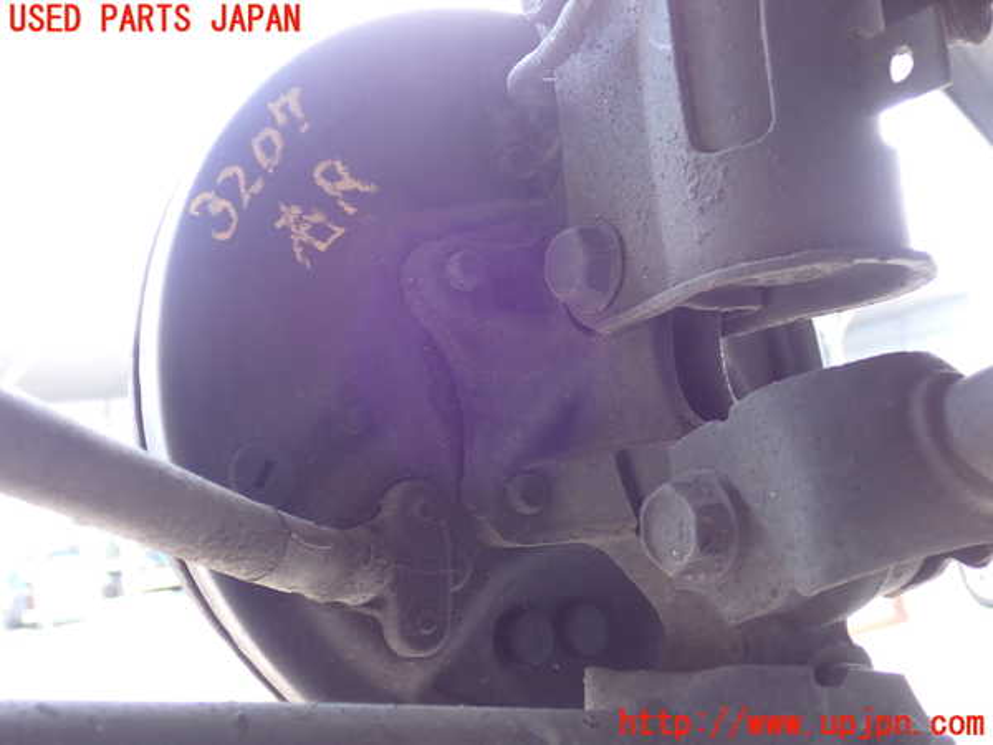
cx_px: 496
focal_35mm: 38
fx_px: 1090
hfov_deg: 49.0
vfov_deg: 37.7
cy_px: 372
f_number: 2.7
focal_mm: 6.83
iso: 200
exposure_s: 1/50
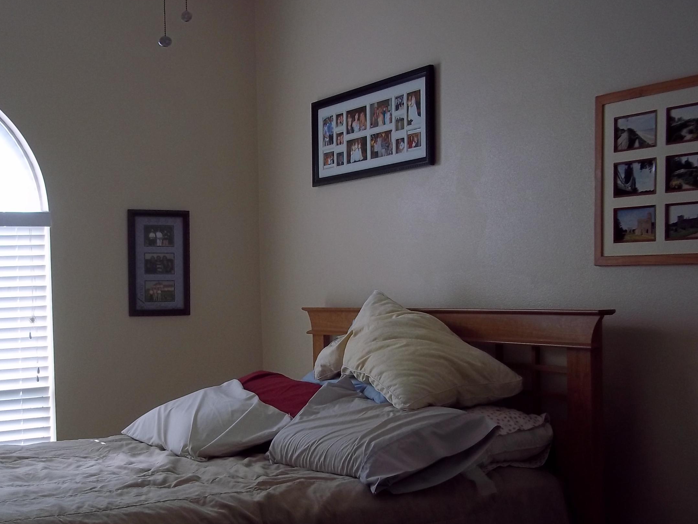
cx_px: 221
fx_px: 1008
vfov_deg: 28.9
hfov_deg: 37.7
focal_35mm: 50
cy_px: 349
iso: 80
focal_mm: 6.5
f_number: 3.1
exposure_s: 1/200
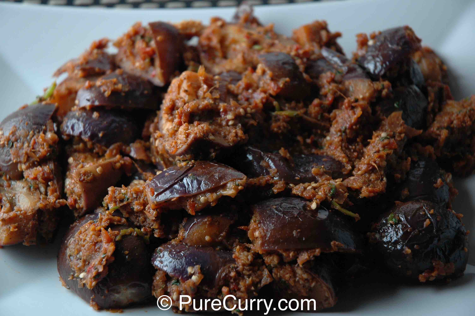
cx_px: 238
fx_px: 1226
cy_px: 158
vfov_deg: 14.7
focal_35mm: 93
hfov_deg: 21.9
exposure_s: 1/40
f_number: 4.5
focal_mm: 62
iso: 400
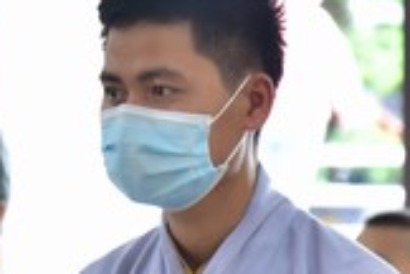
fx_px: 4567
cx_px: 78
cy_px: 175
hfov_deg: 5.1
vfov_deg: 3.4
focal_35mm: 401
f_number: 4.5
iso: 1600
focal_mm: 100
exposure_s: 1/100
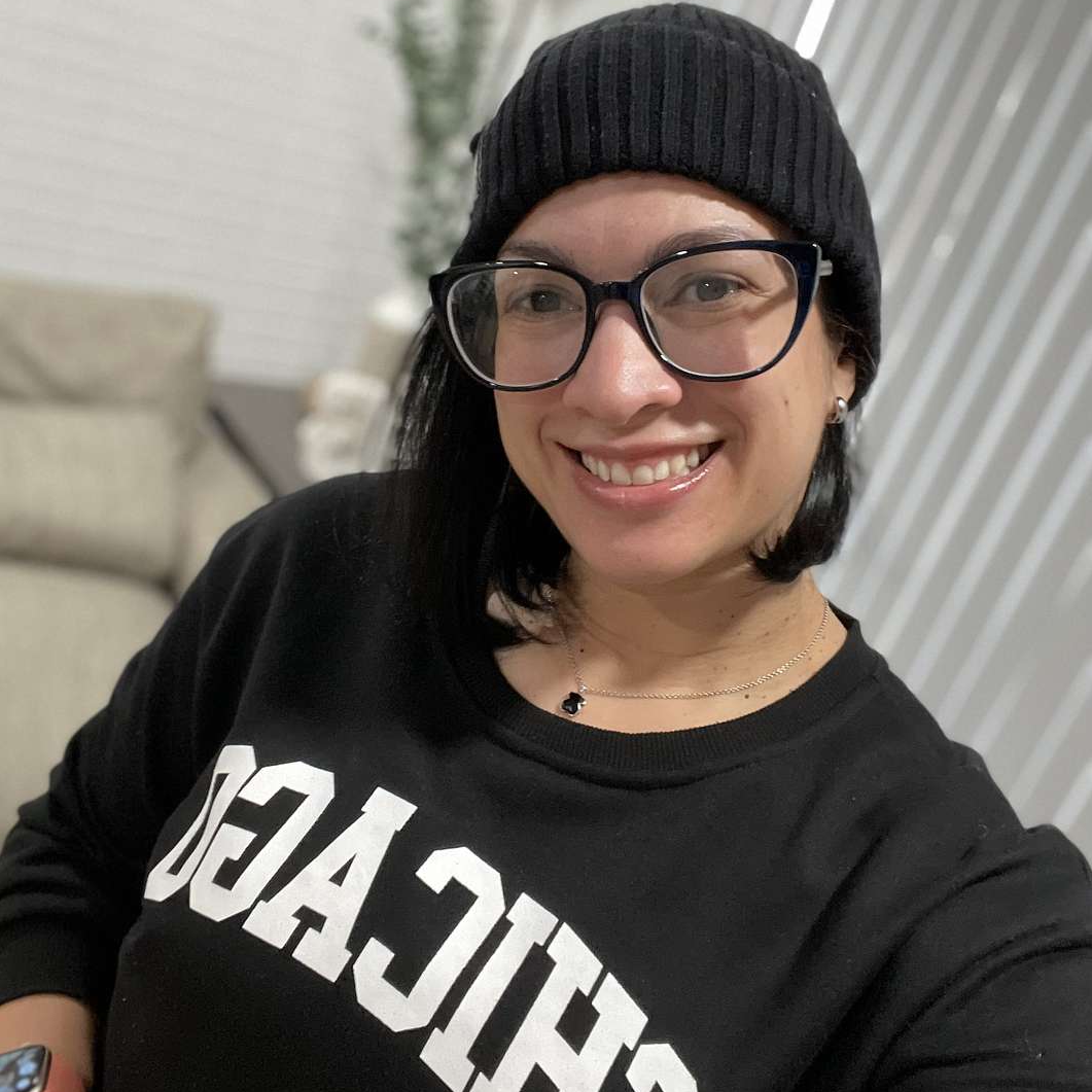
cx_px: 538
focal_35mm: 36
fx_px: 1285
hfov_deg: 46.0
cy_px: 478
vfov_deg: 45.9
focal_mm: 2.71
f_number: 2.2
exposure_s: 1/40
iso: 400
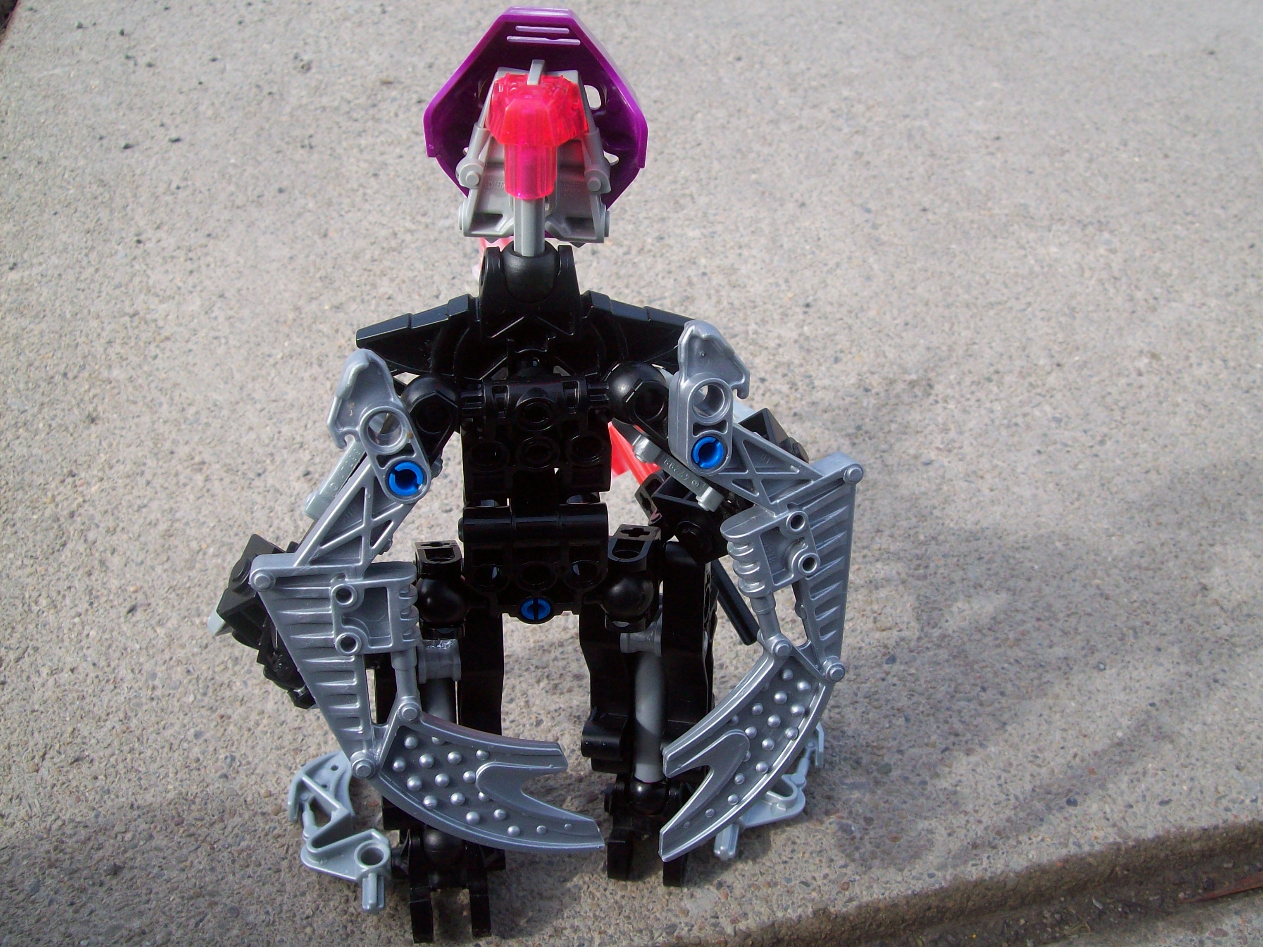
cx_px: 632
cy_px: 474
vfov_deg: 39.7
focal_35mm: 36
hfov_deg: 51.4
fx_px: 1313
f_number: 4.8
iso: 80
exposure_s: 1/328
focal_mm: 6
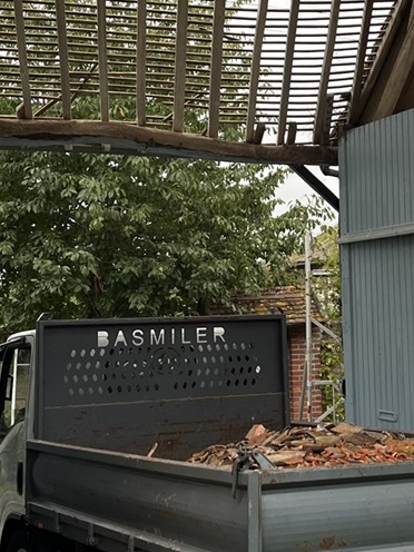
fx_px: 1180
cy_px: 60
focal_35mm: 74
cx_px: 319
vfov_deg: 25.5
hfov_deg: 19.7
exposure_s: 1/290
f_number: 1.6
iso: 40
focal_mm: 5.1
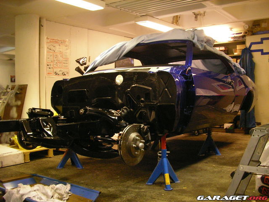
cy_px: 101
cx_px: 134
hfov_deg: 49.0
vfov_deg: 37.7
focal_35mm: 38
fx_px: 295
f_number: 3.5
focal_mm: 6.3
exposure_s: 1/15
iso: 200
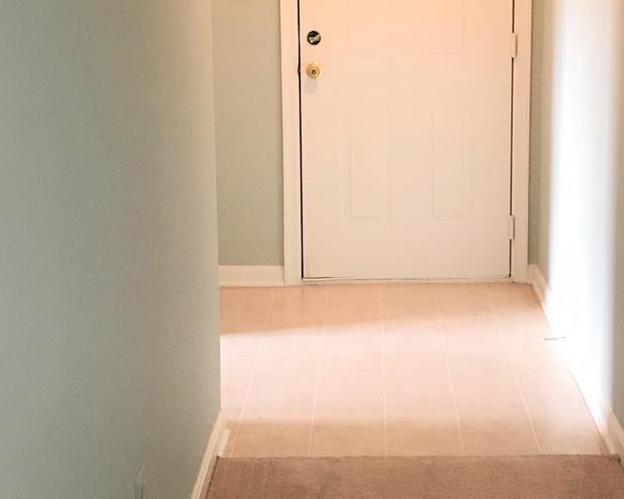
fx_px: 1237
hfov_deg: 28.2
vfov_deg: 22.7
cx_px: 396
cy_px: 164
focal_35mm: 67
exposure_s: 1/15
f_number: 1.8
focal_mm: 3.99
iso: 64
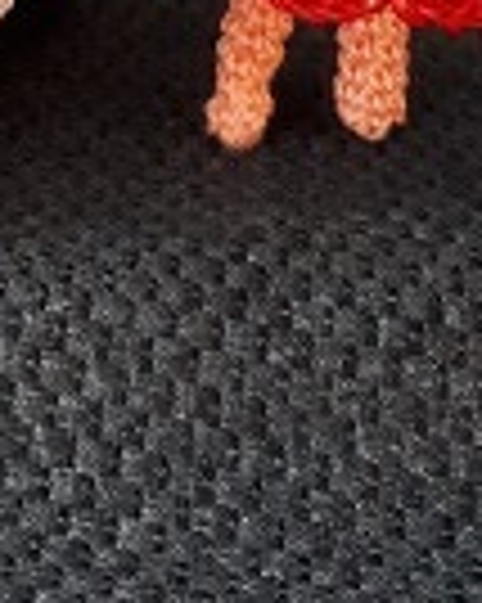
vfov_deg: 18.0
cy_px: -364
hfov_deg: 16.1
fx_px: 1642
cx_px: -72
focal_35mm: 92
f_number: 1.9
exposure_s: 1/10
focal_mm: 3.6
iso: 800
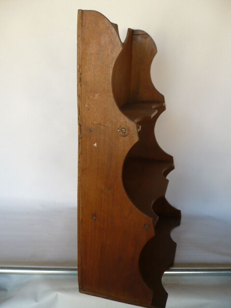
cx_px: 116
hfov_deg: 40.7
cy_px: 154
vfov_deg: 52.6
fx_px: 311
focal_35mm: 35
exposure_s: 1/40
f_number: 2.8
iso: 100
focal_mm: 5.8
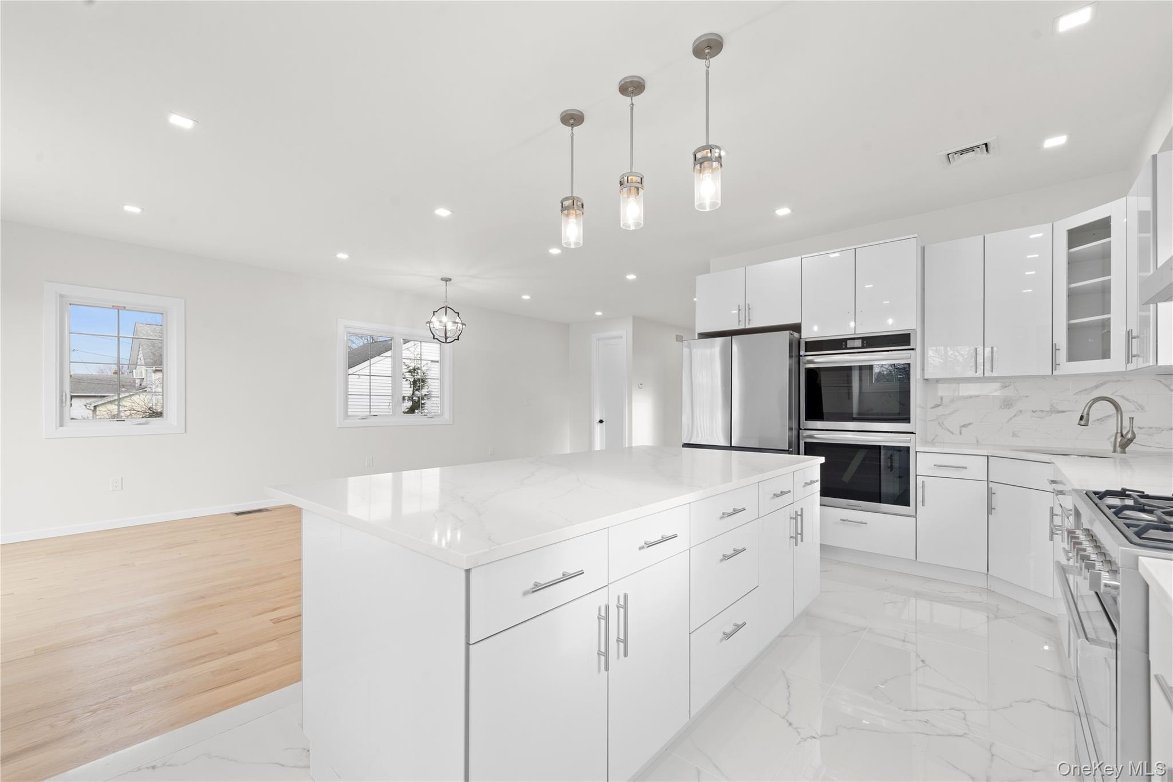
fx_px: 456
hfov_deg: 104.3
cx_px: 586
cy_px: 391
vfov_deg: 81.2
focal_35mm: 14
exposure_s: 1/8
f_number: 10
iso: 250
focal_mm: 14
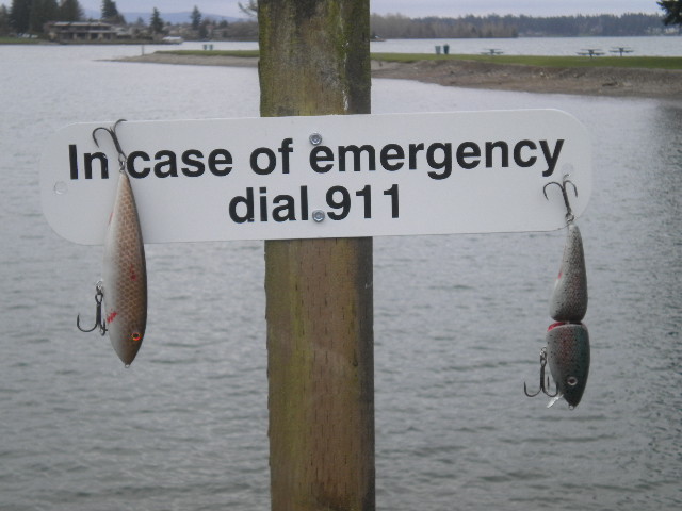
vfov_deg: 21.6
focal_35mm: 68
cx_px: 341
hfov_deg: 28.6
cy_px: 256
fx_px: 1340
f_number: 4.6
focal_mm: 12.3
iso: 200
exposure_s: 1/479
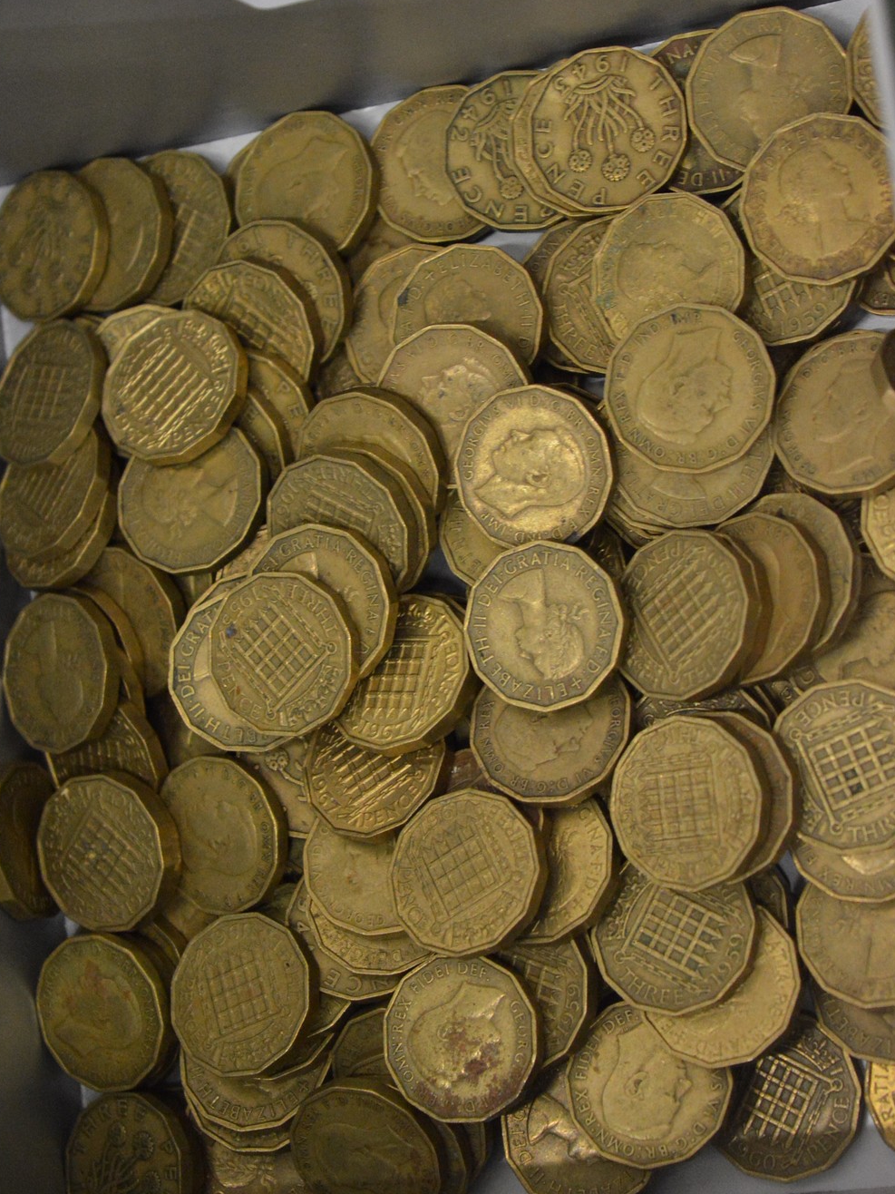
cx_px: 413
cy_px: 580
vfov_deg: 19.7
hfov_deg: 14.8
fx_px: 3434
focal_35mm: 100
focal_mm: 55
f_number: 5.6
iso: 3200
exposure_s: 1/60
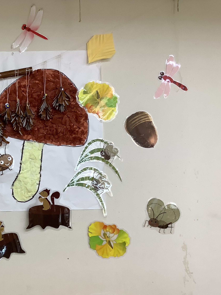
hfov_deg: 30.5
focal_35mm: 45
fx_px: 383
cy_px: 147
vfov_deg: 42.1
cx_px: 15
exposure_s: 1/50
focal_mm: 3.3
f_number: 2.4
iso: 80
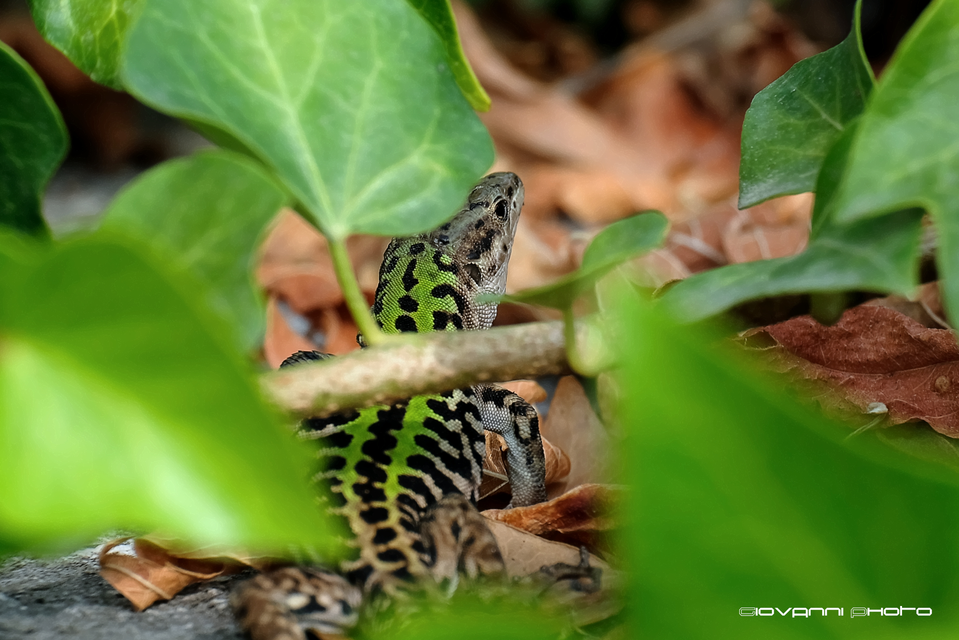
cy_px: 320
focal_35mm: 216
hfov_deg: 9.5
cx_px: 480
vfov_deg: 6.4
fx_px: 5754
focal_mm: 143.9
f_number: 6.4
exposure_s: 1/500
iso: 320
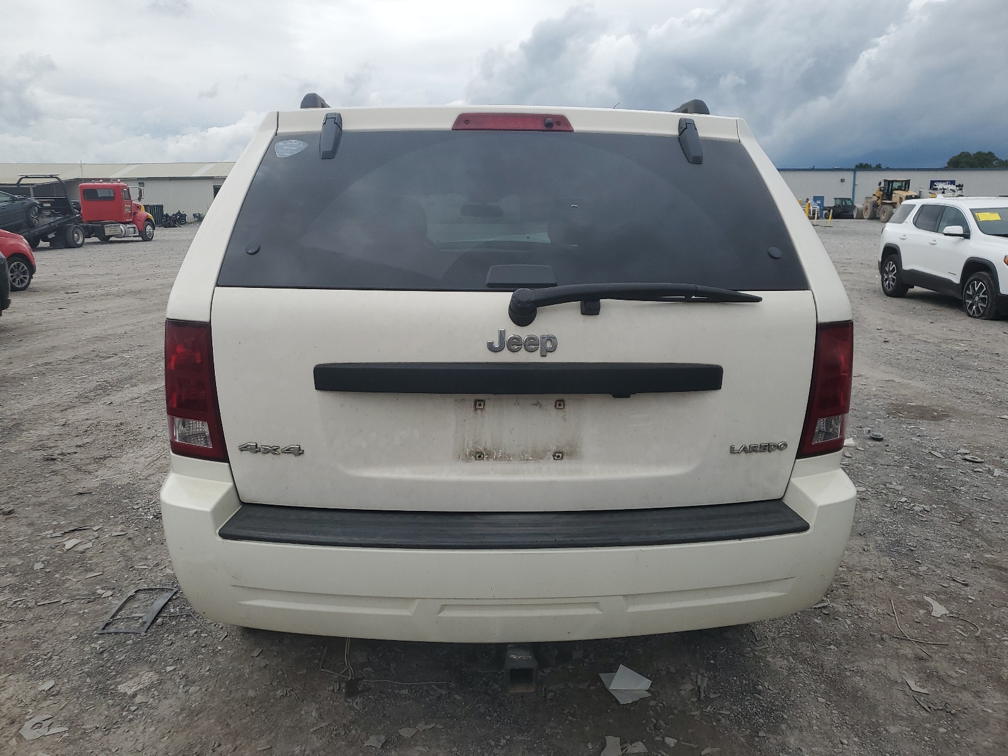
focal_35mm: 26
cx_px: 504
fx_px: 757
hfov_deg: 67.3
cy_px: 378
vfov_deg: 53.1
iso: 50
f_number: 1.5
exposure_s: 1/5000
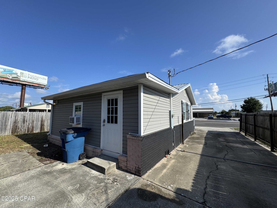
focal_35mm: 14
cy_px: 104
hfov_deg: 102.1
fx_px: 112
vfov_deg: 85.7
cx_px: 138
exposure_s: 1/1927
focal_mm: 2.22
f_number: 2.2
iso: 40
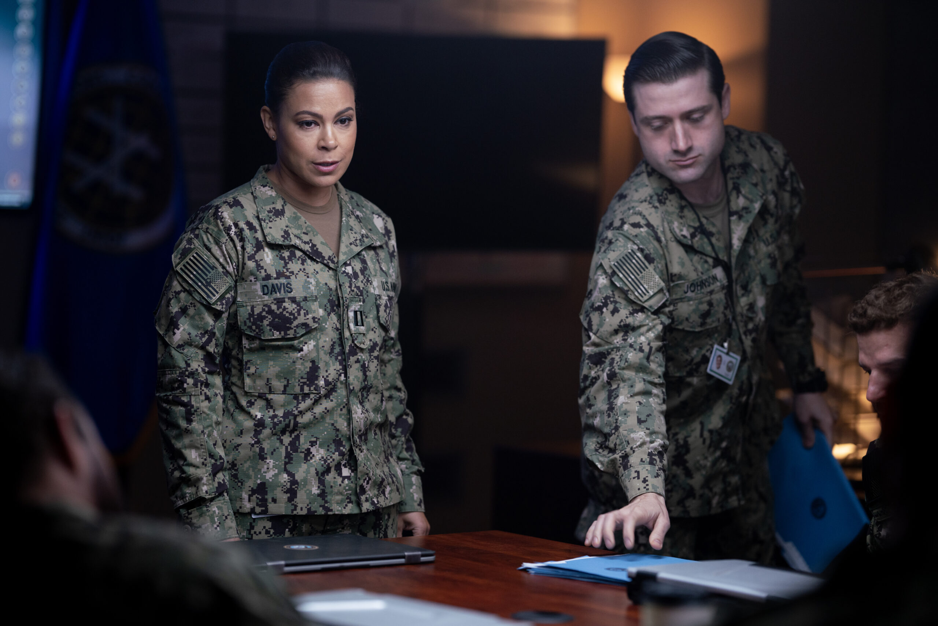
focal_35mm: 105
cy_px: 313
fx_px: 2736
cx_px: 469
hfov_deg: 19.5
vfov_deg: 13.0
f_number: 1.8
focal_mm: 105
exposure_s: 1/250
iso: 800
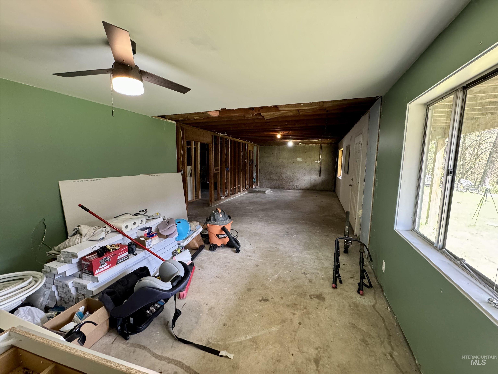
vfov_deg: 85.7
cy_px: 187
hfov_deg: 102.1
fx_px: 201
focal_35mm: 14
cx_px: 249
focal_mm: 2.22
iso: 400
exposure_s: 1/60
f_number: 2.2
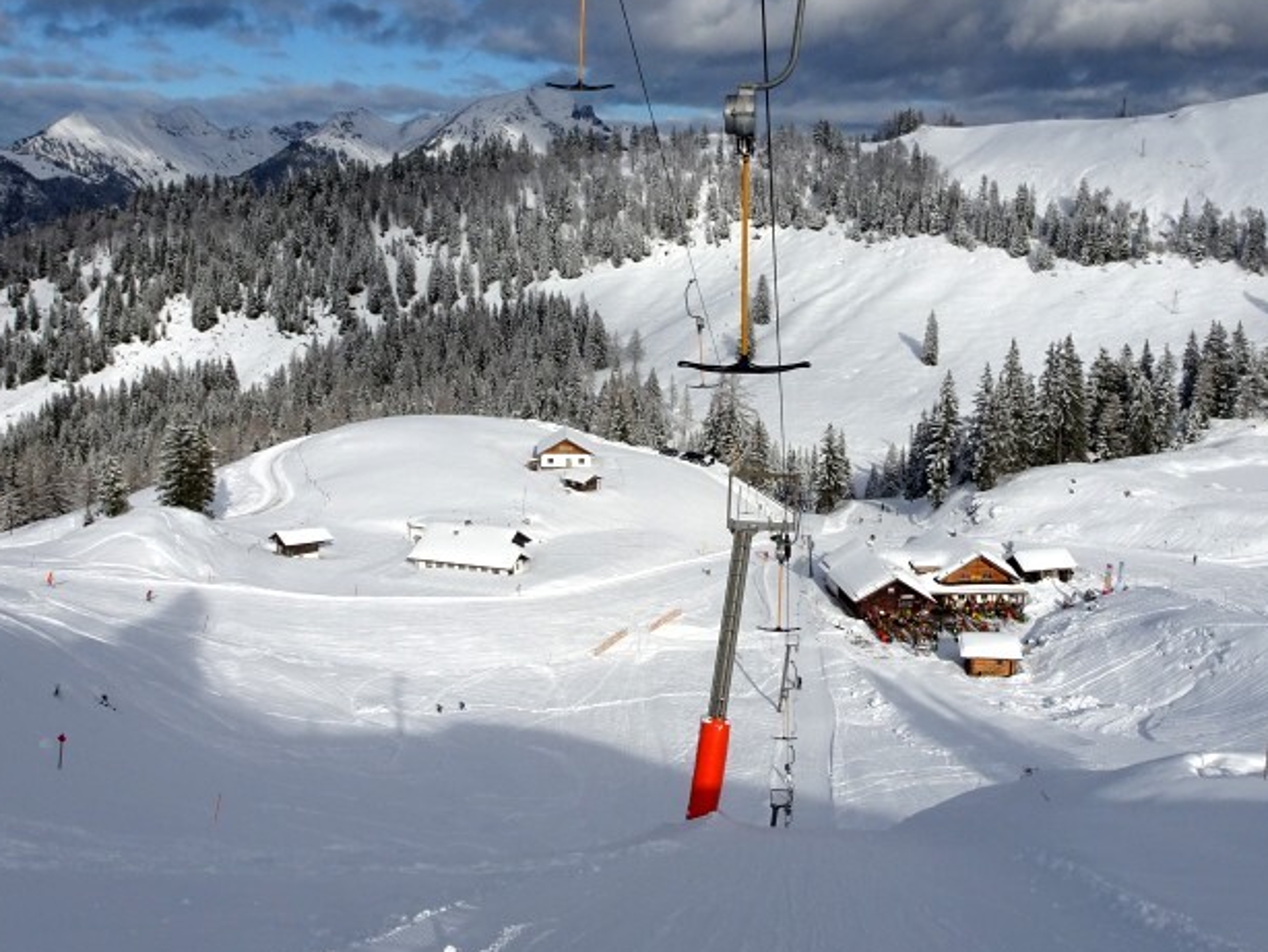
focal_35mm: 40
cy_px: 467
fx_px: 1466
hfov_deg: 46.7
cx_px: 700
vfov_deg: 36.0
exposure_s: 1/2000
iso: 80
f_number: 3.5
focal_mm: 4.1
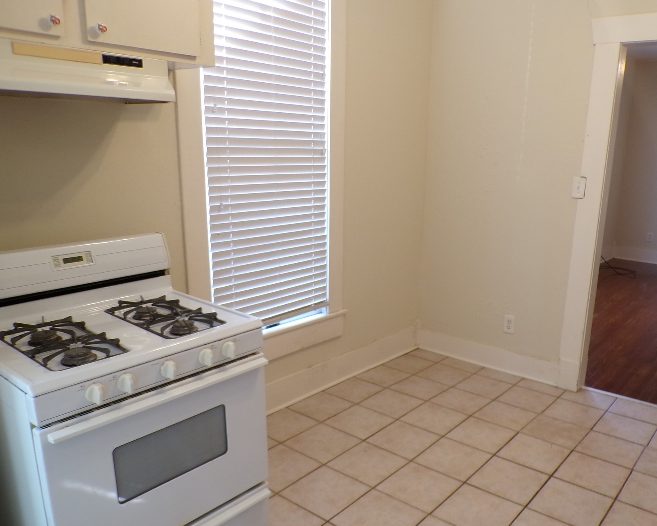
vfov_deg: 48.4
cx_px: 399
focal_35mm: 30
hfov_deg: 58.2
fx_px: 583
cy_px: 297
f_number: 3
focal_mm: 4.3
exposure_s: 1/25
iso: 200
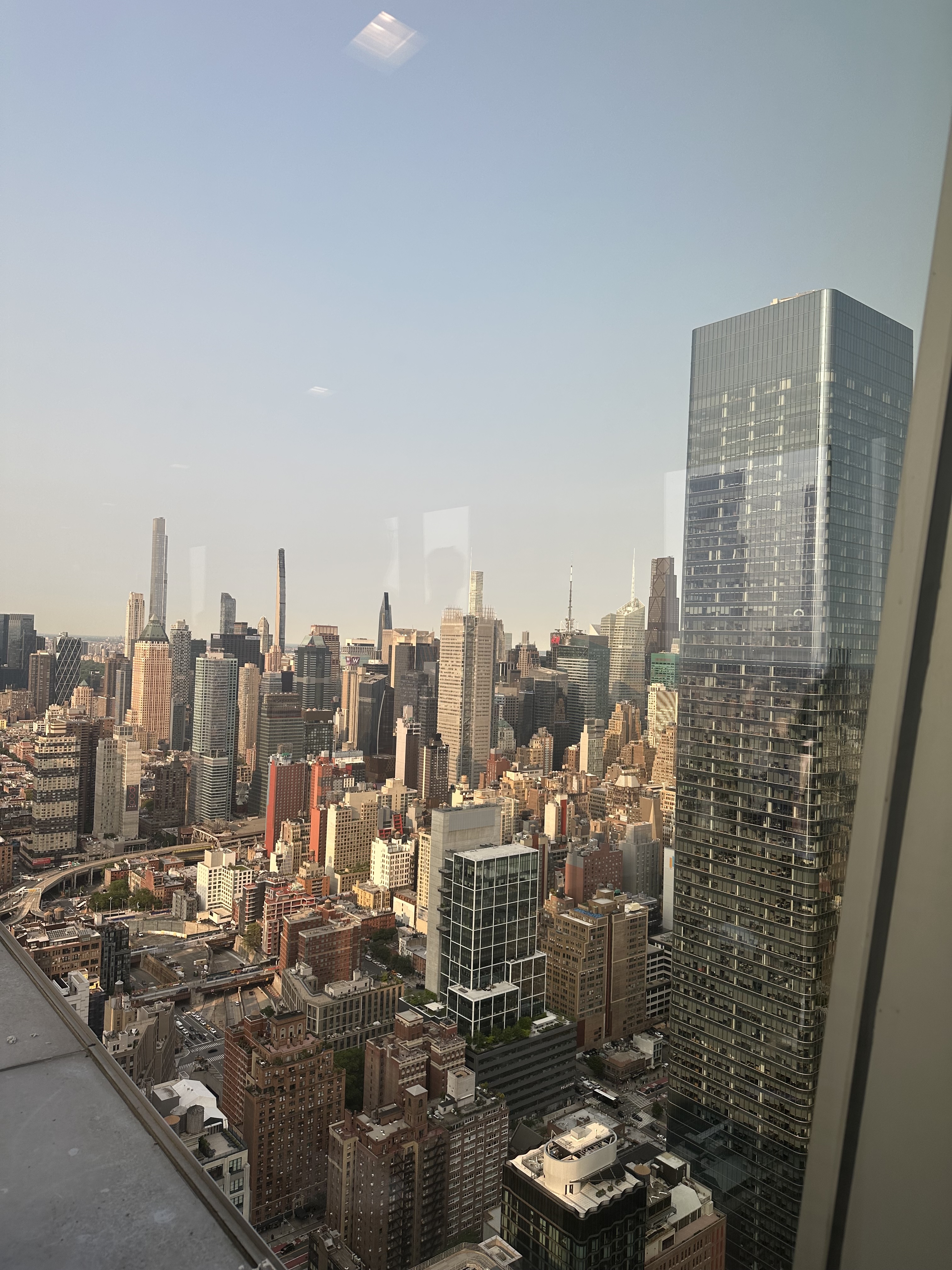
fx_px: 880
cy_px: 635
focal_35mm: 24
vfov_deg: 71.6
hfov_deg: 56.8
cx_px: 476
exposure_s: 1/2110
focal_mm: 6.86
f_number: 1.78
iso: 80
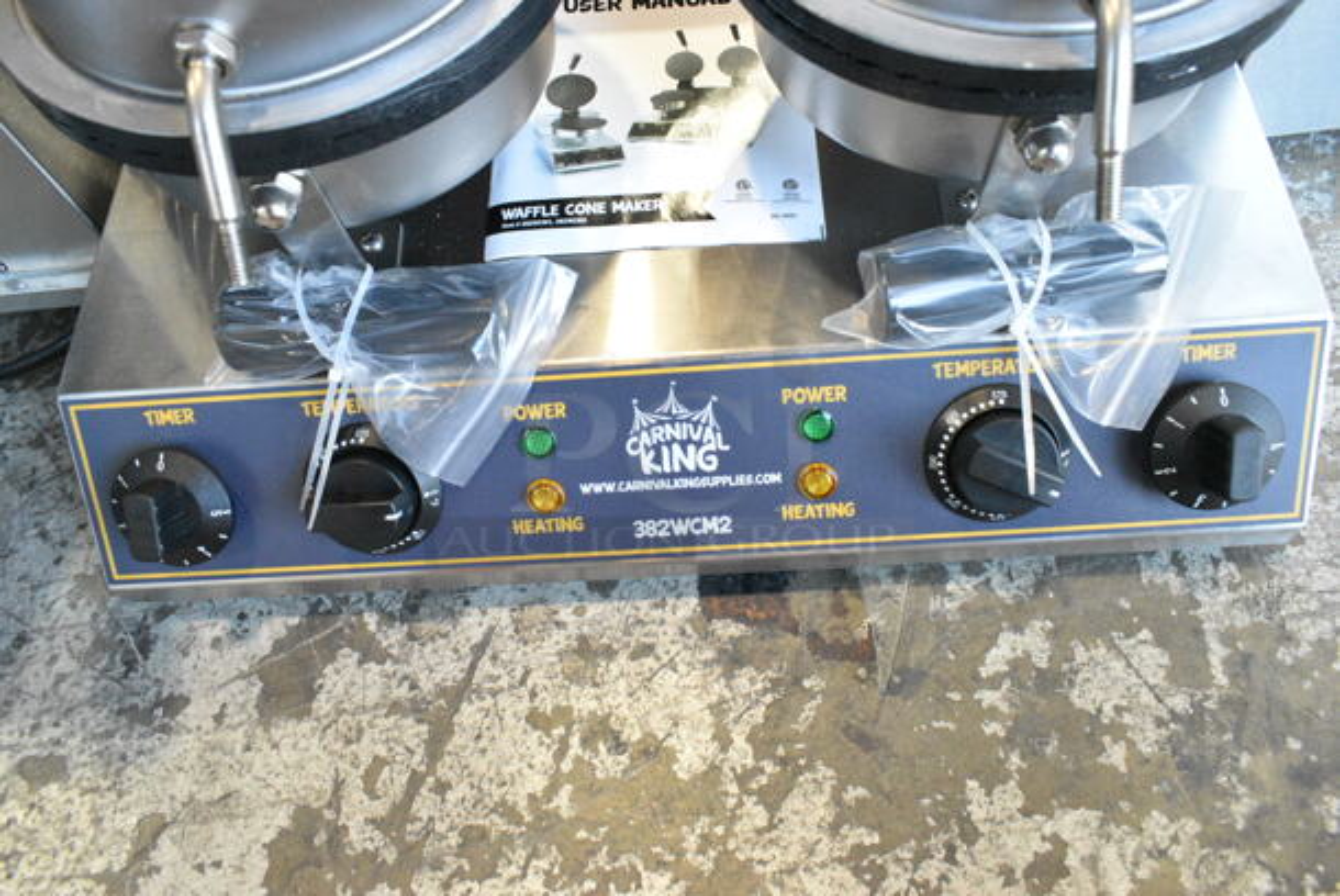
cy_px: 448
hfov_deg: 67.3
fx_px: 1006
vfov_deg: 48.0
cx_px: 670
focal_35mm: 27
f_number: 8
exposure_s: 1/250
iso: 6400
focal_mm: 18
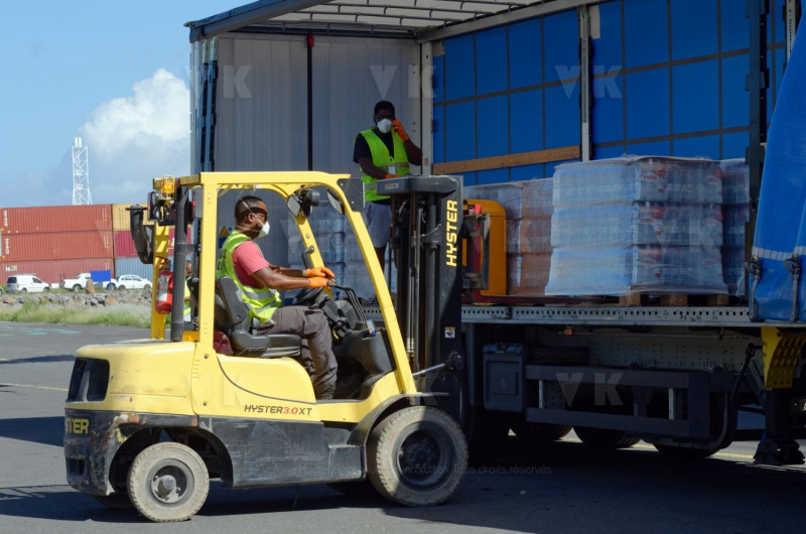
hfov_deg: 19.5
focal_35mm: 105
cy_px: 267
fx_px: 2346
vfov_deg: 13.0
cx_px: 403
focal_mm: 70
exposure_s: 1/320
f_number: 8
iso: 100
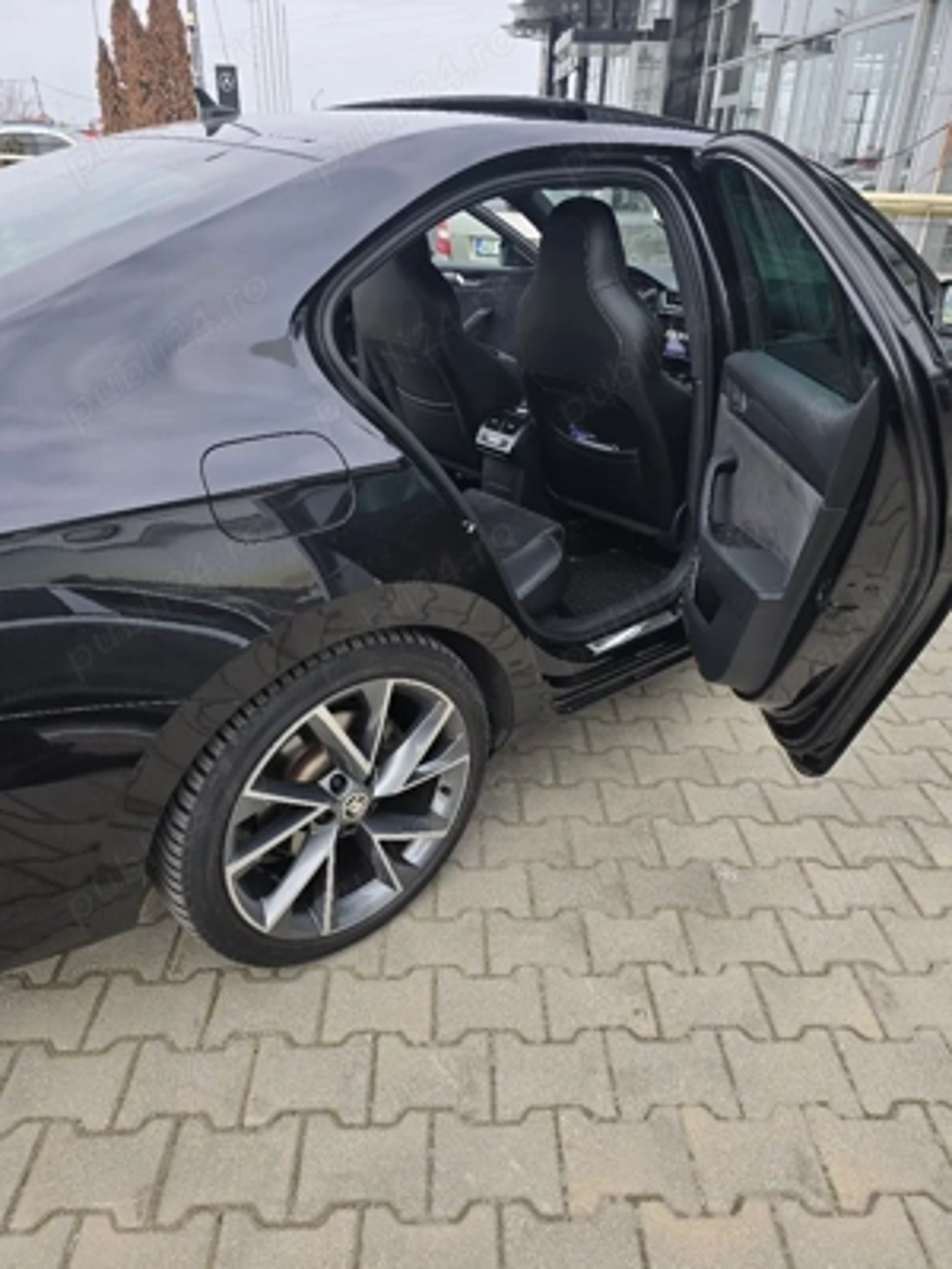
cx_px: 476
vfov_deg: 73.9
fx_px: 843
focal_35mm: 23
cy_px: 634
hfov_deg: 58.9
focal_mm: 6.3
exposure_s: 1/182
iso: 16
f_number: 1.7
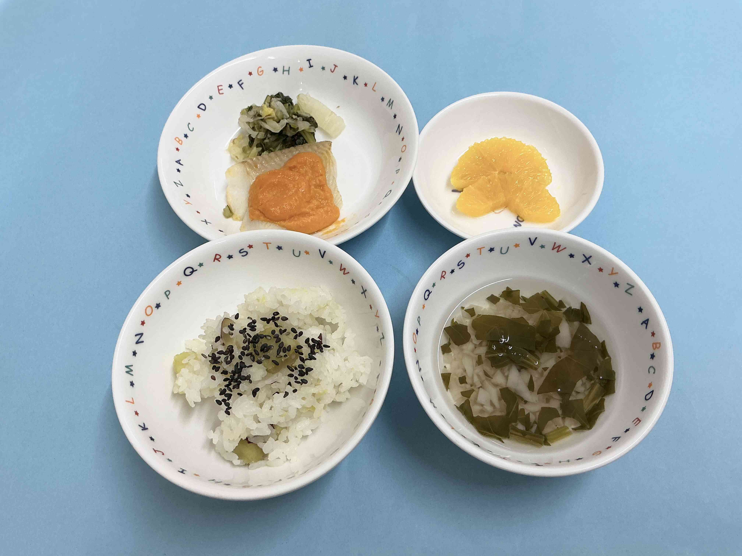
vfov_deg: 48.2
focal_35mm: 29
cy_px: 278
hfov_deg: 61.7
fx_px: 622
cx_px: 371
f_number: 1.8
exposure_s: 1/120
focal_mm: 3
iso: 64
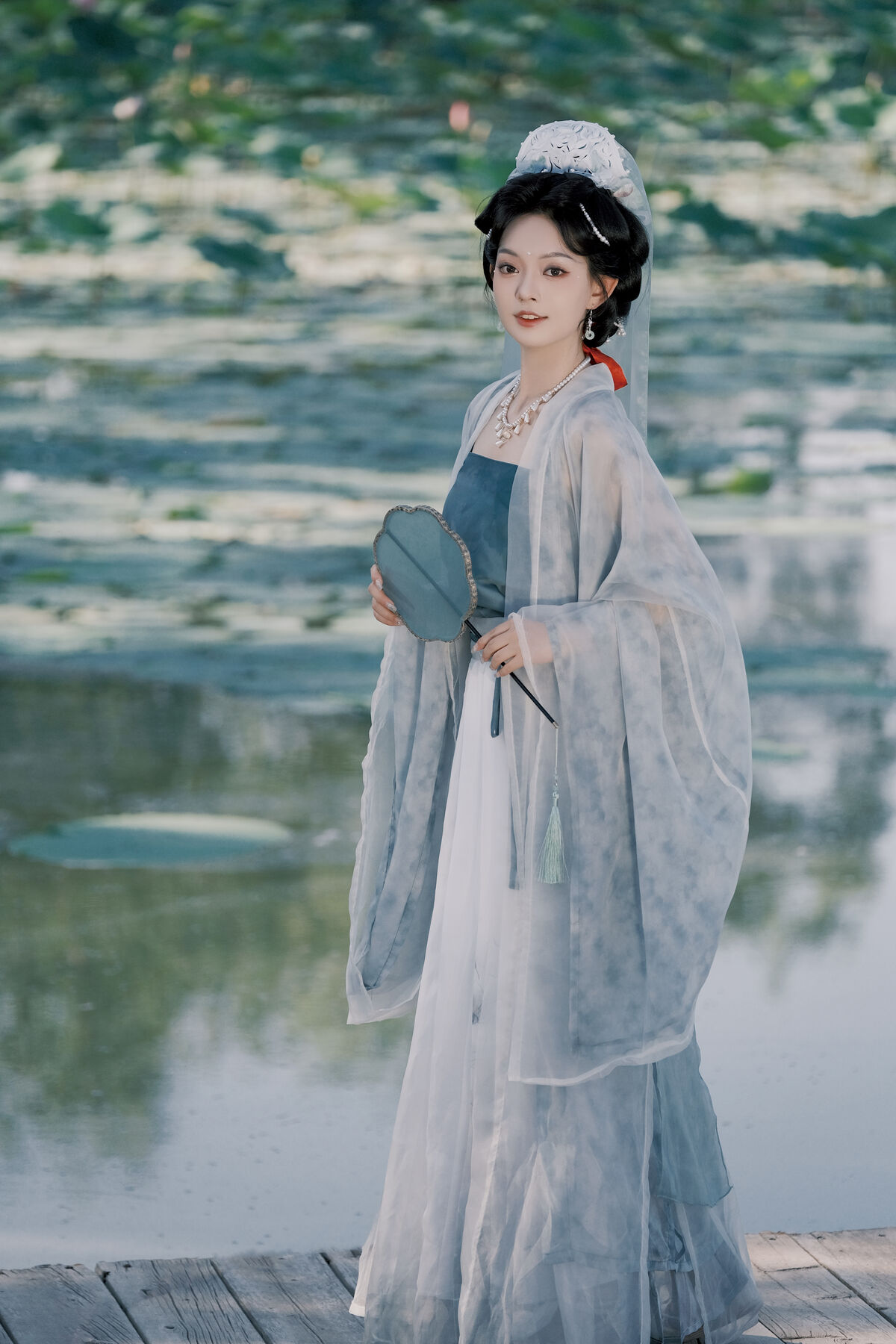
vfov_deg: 10.6
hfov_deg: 7.1
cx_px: 448
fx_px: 7242
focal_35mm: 194
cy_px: 672
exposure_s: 1/2000
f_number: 2.8
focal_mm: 129.2
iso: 500
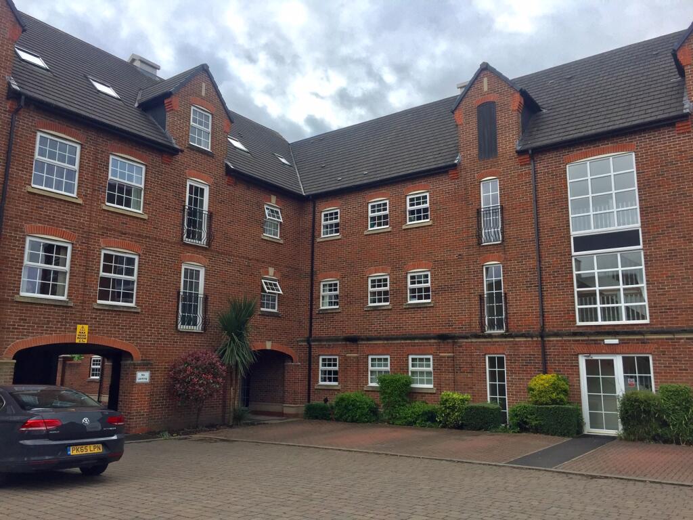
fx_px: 581
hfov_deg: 61.7
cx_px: 346
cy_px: 260
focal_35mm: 29
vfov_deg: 48.2
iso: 32
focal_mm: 4.15
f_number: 2.2
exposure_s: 1/1721
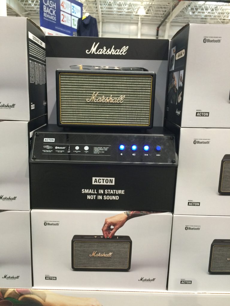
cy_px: 153
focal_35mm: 29
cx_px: 115
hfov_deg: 48.2
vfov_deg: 61.7
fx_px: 257
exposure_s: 1/30
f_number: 2.2
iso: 160
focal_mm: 4.15
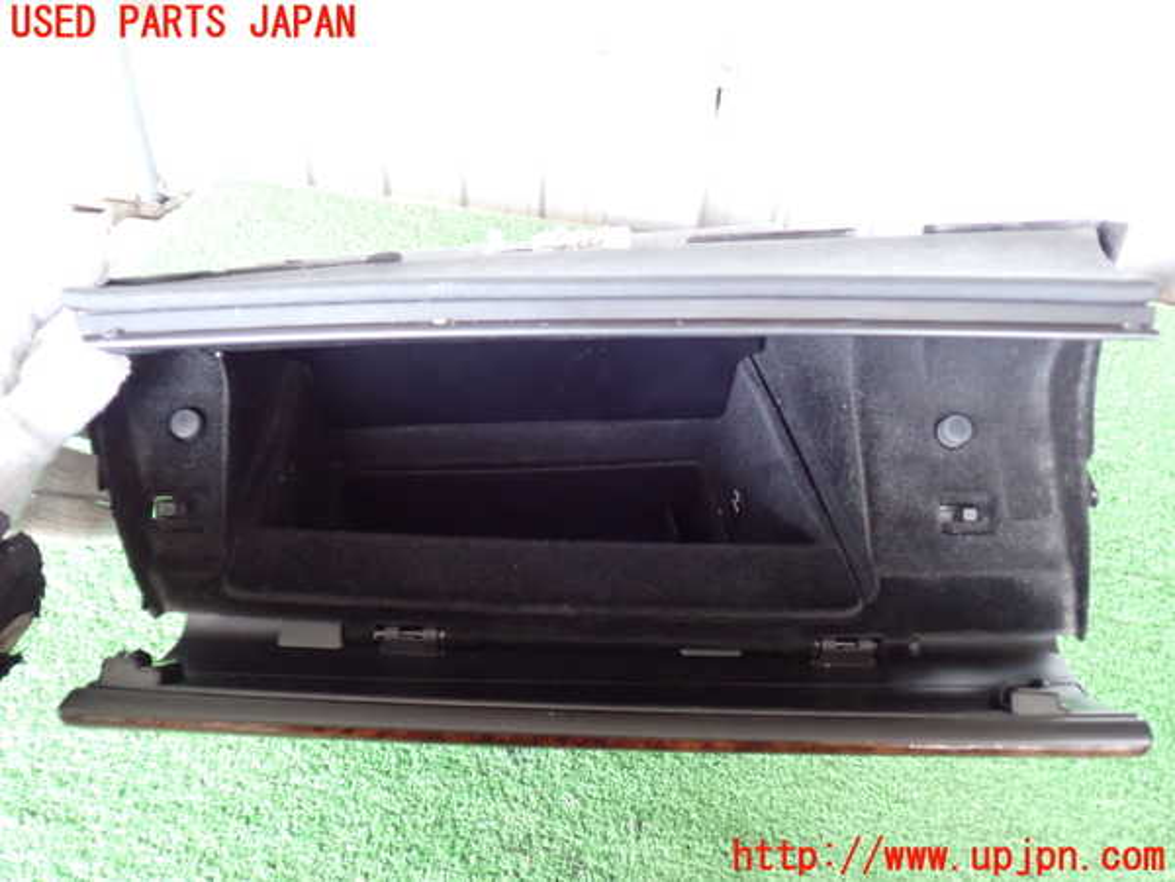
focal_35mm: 30
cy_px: 441
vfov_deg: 46.8
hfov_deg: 60.0
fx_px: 1018
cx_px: 588
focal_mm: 5.4
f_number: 2.3
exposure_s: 1/30
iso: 800
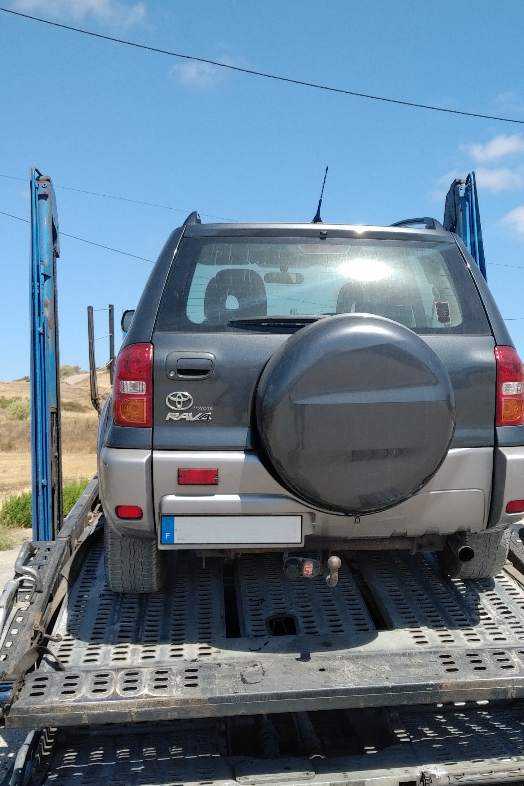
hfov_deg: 33.2
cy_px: 416
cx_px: 337
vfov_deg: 48.4
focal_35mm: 40
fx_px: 873
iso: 100
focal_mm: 4.52
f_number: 2
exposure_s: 1/1326
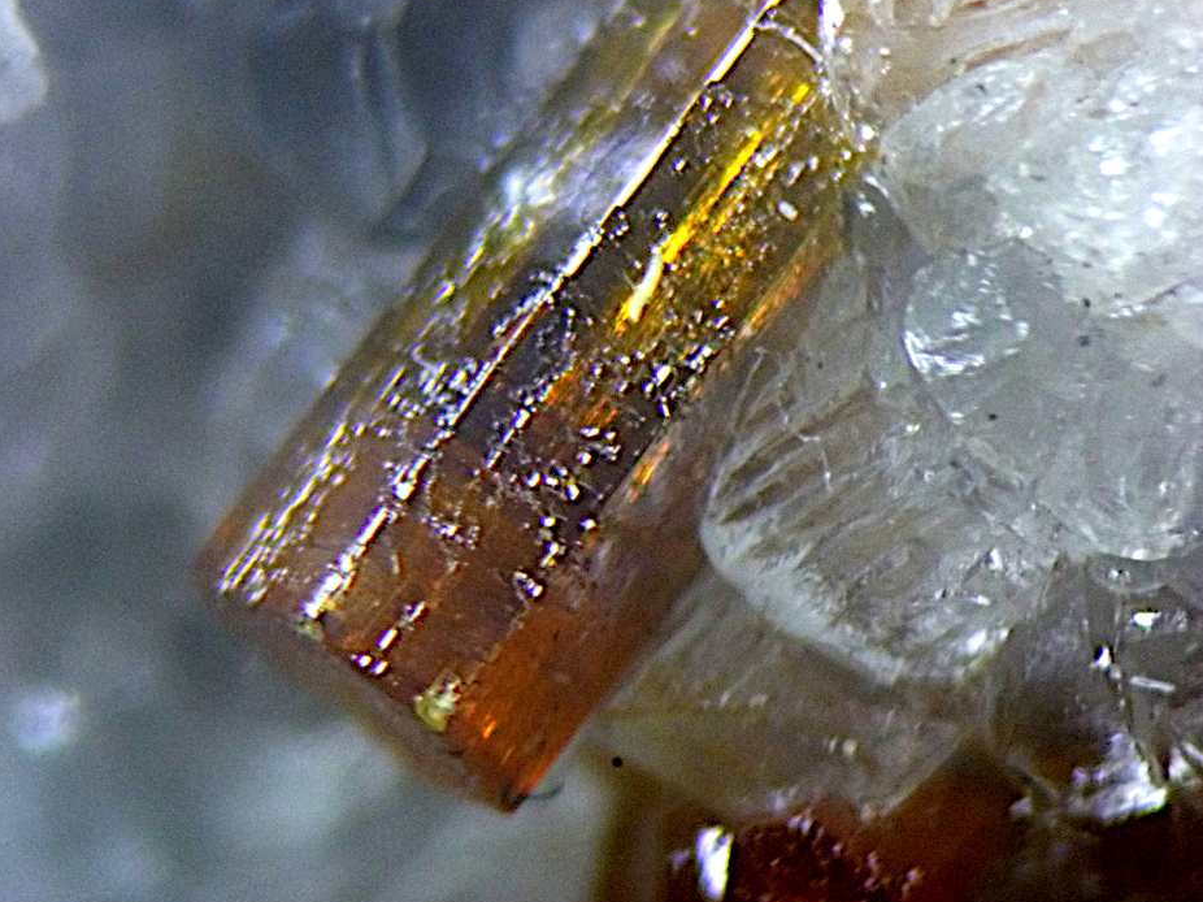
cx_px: 564
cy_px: 432
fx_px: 3752
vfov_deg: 13.7
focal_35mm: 108
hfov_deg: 18.2
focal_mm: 18
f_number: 5.7
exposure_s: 1/25
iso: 400
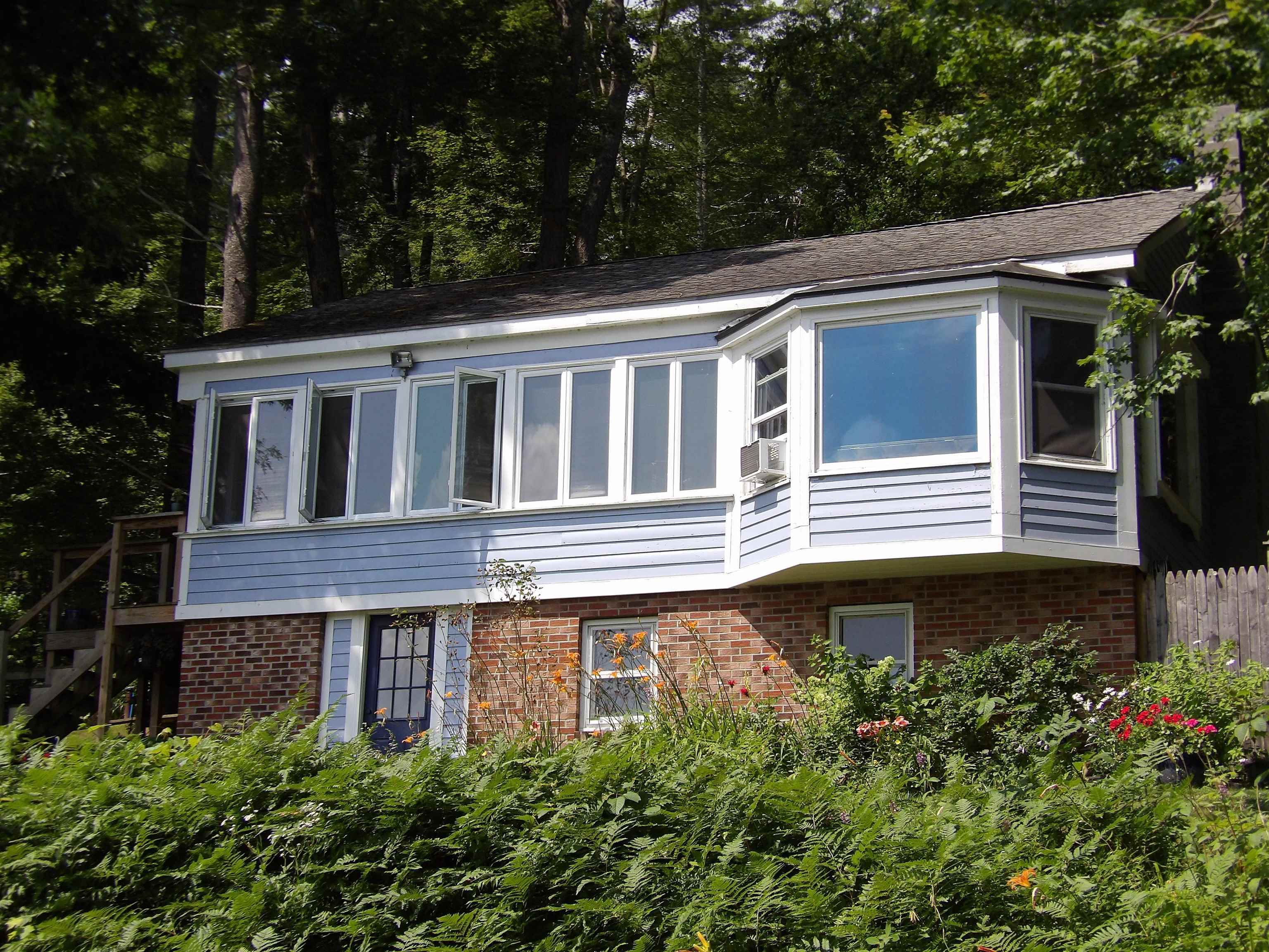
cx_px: 634
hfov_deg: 31.2
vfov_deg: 23.7
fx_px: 2273
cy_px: 476
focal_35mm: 62
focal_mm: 11.1
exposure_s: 1/668
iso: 100
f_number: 4
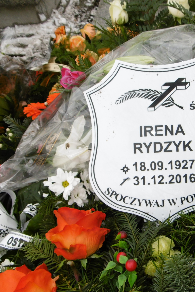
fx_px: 284
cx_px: 153
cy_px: 148
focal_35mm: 35
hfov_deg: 36.7
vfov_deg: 54.4
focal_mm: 4.3
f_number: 3.1
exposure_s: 1/250
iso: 100
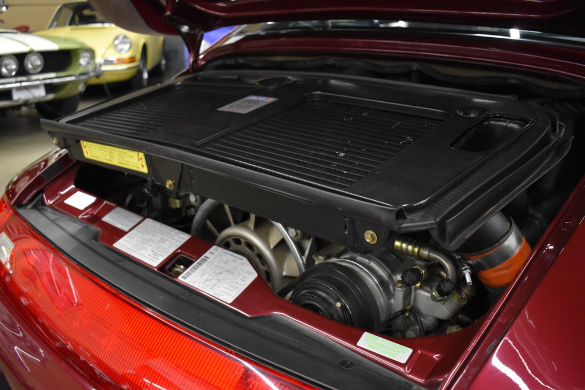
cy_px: 195
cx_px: 292
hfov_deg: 57.2
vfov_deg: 39.9
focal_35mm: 33
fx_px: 536
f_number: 3.8
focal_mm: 22
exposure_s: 1/125
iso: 3200
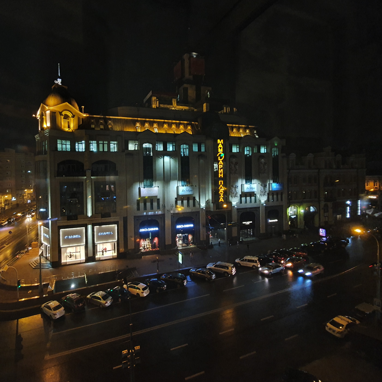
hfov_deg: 85.6
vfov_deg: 87.4
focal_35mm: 16
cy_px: 183
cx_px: 142
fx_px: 200
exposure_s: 1/13
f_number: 2.2
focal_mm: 1.8
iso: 640
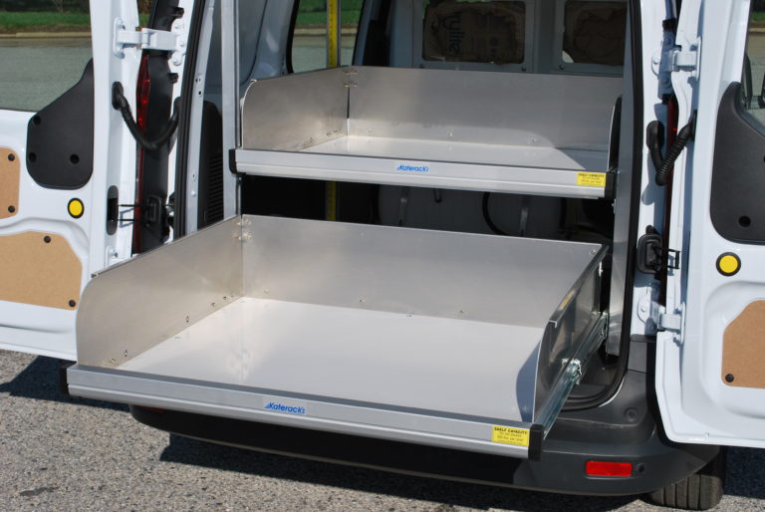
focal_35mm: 54
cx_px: 382
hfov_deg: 36.8
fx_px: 1149
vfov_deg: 25.1
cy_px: 256
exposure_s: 1/400
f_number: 10
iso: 100
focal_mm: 36
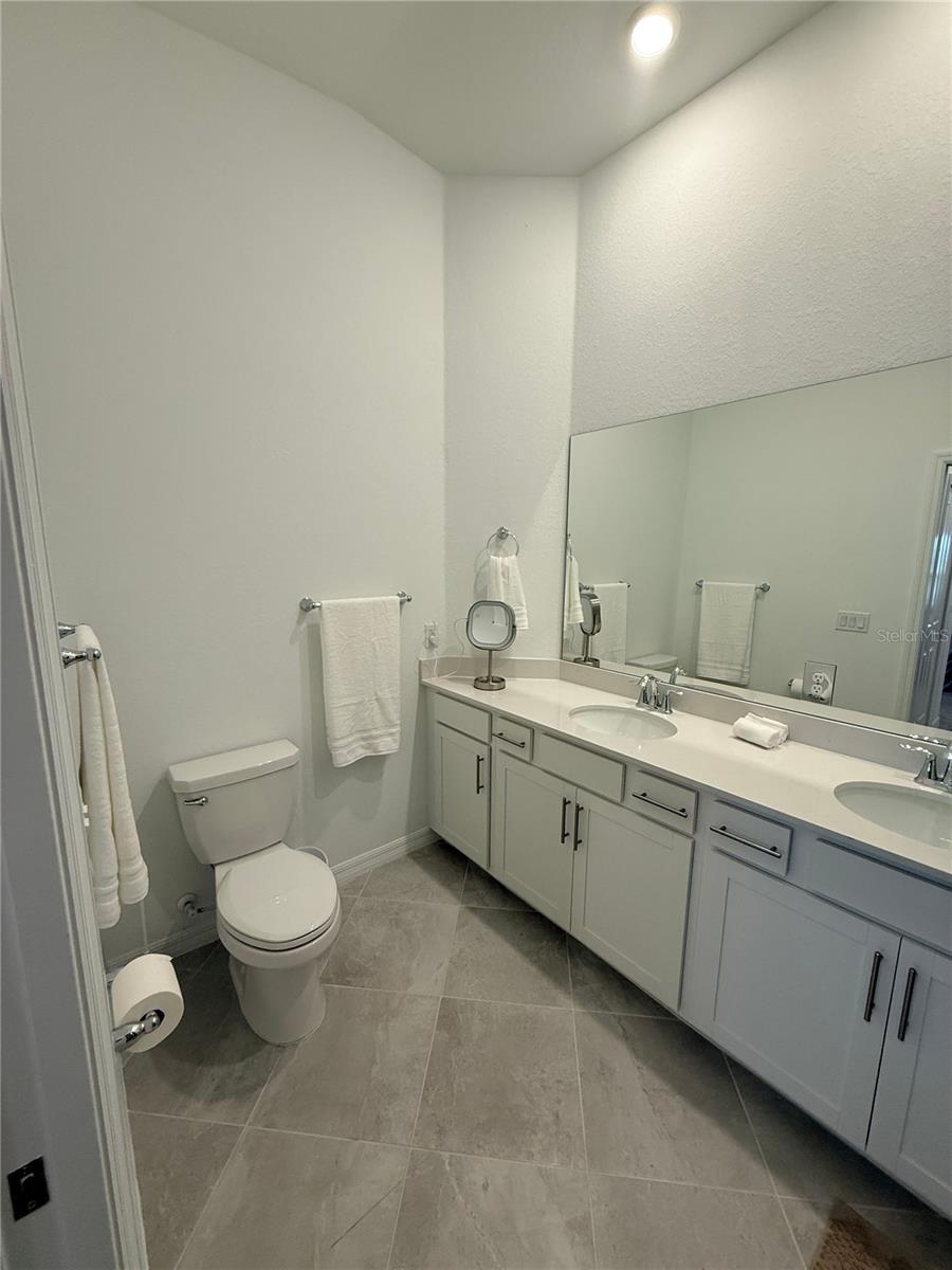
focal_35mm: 14
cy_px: 635
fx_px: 513
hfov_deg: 85.7
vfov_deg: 102.1
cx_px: 476
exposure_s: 1/120
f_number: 2.2
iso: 200
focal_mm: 2.22
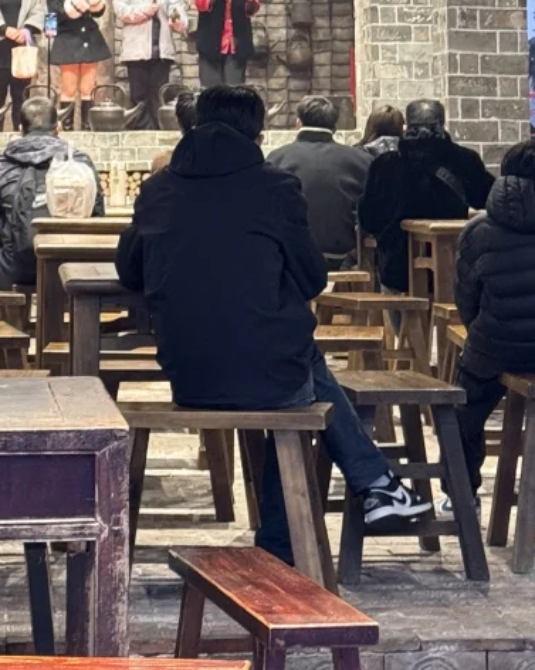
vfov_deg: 13.0
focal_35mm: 143
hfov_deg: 10.8
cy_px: -196
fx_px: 2833
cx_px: 114
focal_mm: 6.76
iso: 160
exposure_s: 1/50
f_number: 1.78
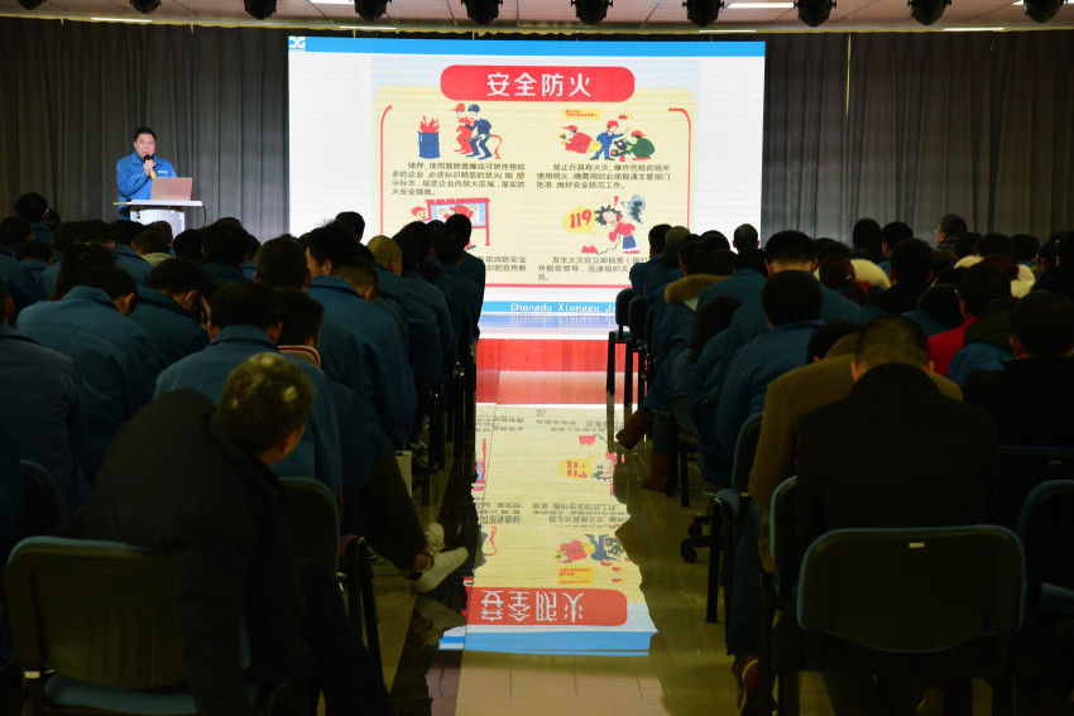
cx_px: 537
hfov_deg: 23.6
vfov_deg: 15.9
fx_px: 2566
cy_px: 358
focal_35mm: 86
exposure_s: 1/100
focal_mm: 86
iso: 2000
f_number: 9
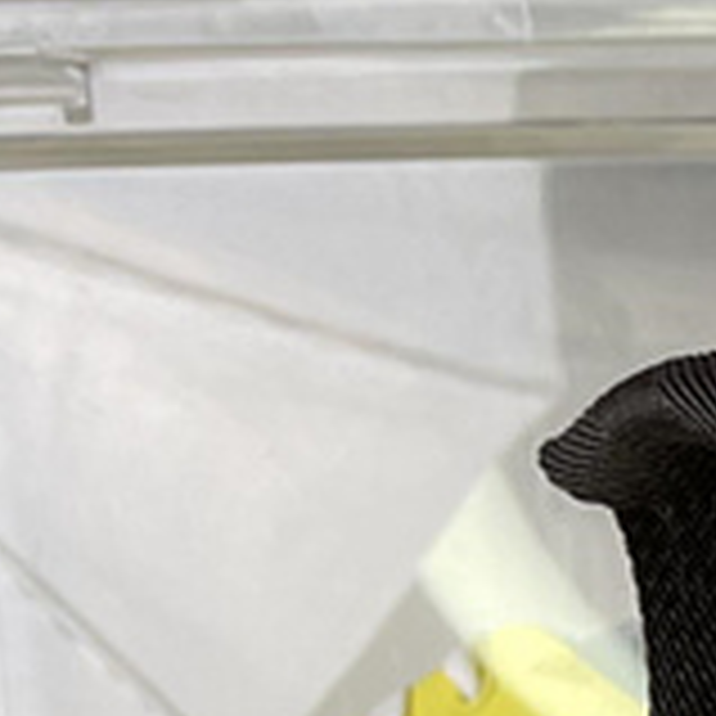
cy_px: 1292
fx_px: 4048
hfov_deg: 7.9
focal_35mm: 173
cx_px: 2522
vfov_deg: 9.6
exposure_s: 1/127
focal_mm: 4.2
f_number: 1.6
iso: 32
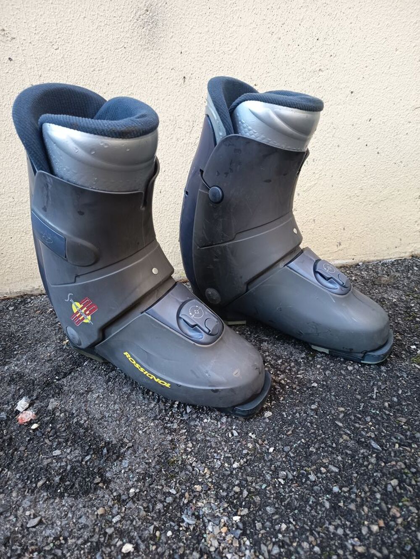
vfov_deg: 71.6
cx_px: 210
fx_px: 388
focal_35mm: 24
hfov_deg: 56.8
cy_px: 280
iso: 239
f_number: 1.7
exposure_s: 1/50
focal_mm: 5.24
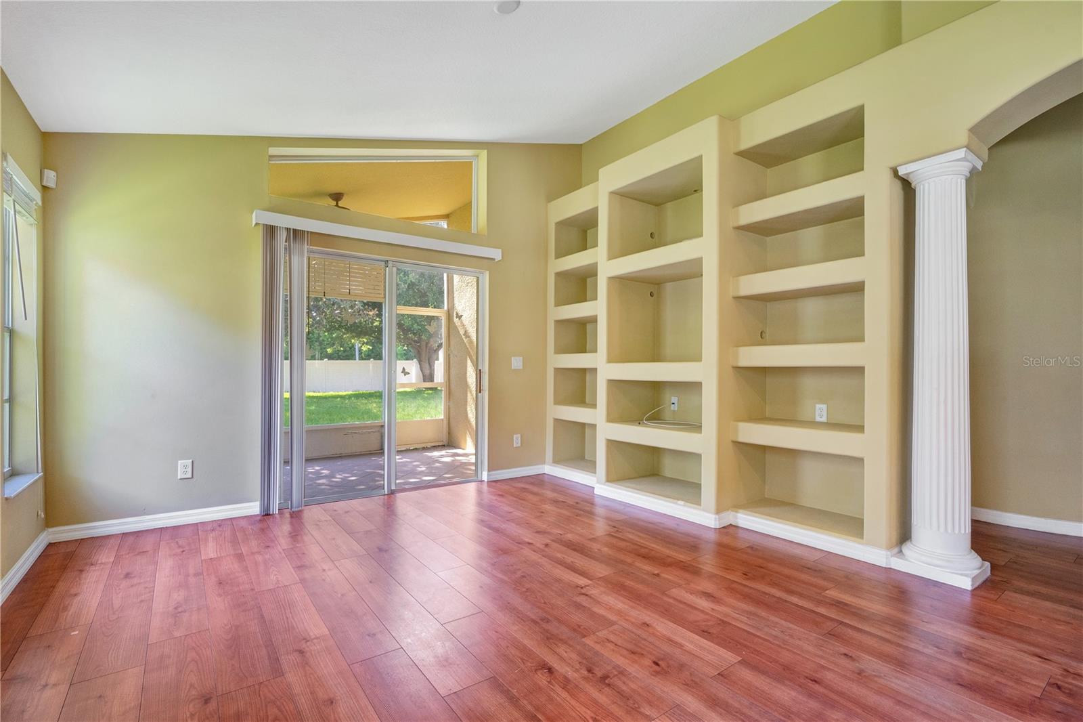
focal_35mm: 16
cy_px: 361
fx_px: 481
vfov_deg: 73.7
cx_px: 542
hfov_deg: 96.7
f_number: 8
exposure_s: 1/2
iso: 640
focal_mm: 16
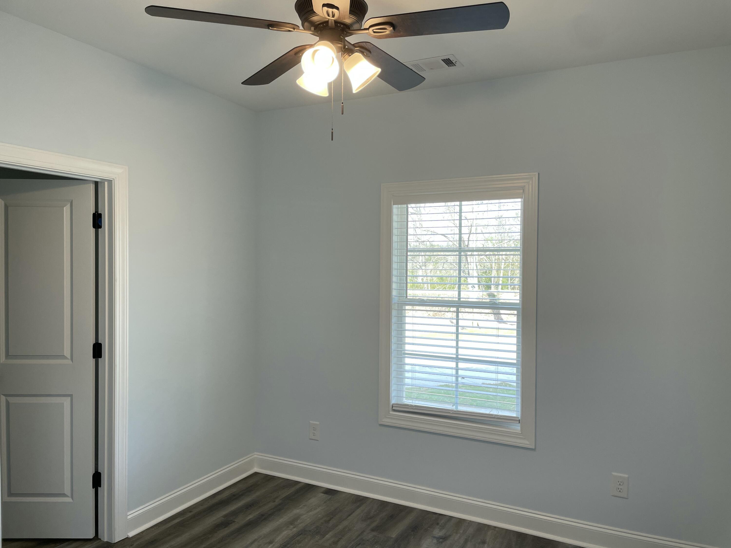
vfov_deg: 53.1
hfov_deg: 67.3
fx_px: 549
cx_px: 366
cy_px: 274
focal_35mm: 26
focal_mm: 4.2
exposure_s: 1/120
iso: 50
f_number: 1.6
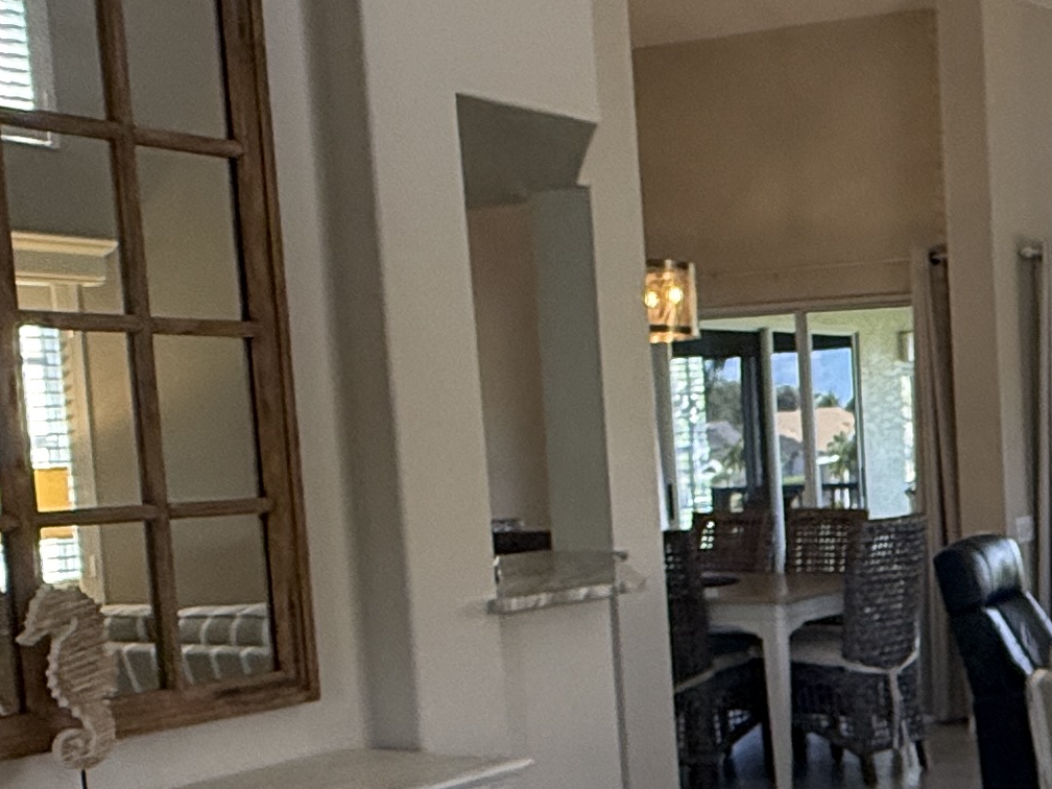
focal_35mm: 56
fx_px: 1702
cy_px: 595
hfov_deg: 30.1
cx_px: 1215
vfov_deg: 25.8
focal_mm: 2.22
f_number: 2.2
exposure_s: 1/99
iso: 200
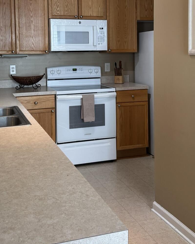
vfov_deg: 38.0
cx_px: 102
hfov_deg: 31.4
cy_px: 66
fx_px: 346
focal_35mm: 48
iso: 200
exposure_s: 1/120
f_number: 1.78
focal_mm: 6.76
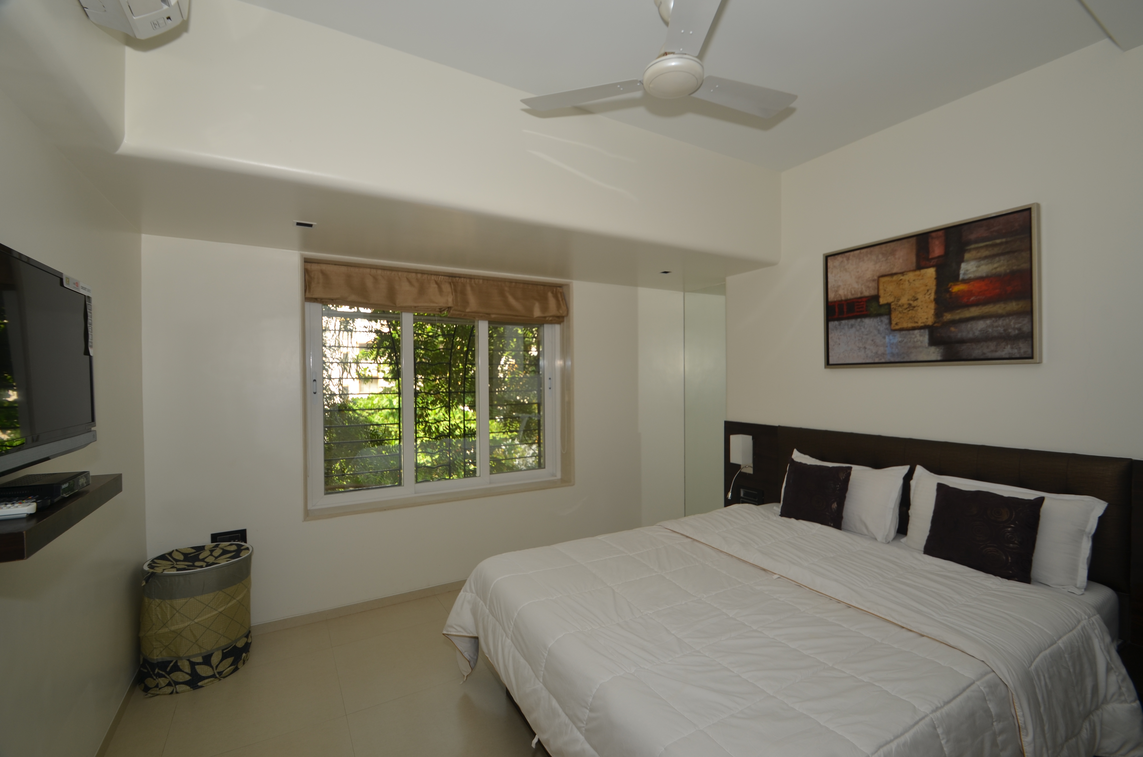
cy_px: 378
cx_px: 572
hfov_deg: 100.5
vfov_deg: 77.1
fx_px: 475
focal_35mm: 15
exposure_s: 1/40
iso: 100
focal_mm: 10
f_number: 5.6
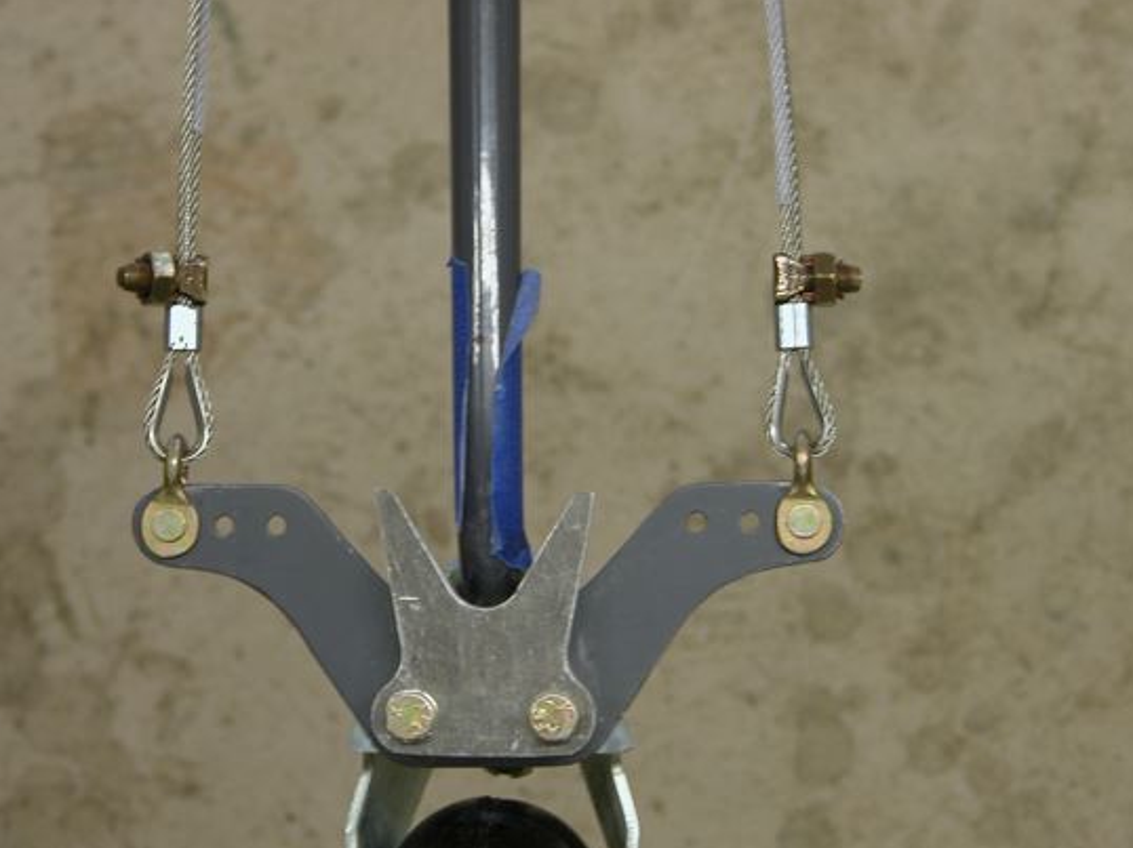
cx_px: 539
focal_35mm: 138
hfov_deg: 14.3
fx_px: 4515
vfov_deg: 10.7
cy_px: 459
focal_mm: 29.5
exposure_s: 1/8.3
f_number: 3.7
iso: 100
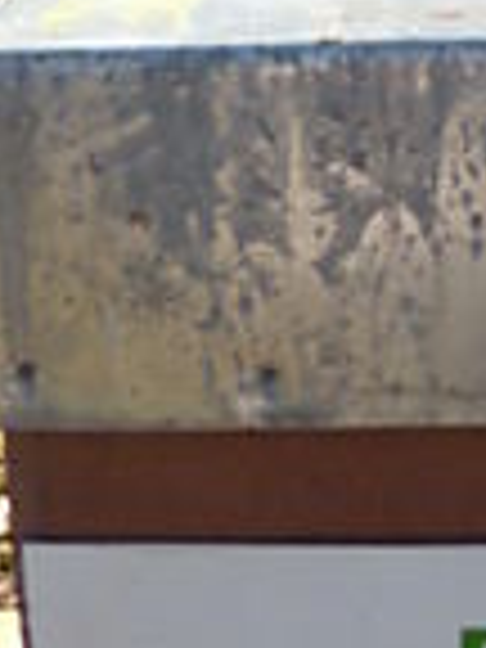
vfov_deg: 13.0
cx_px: 639
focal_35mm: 150
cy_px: 27
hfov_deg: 9.7
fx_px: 2808
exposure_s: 1/400
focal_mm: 6.4
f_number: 3.6
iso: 80
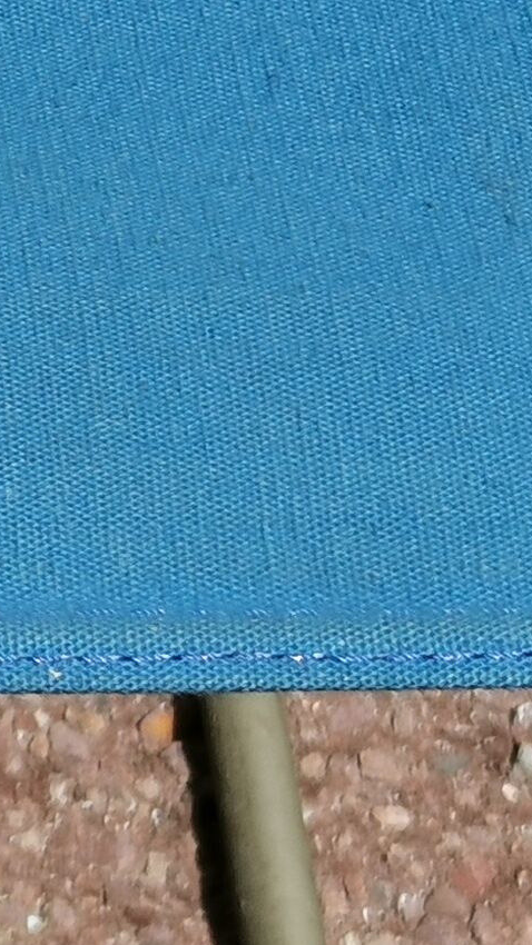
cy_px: 238
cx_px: -618
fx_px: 5042
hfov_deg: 5.9
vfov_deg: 10.7
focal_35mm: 201
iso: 50
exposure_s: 1/5181
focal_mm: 5.58
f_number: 1.8
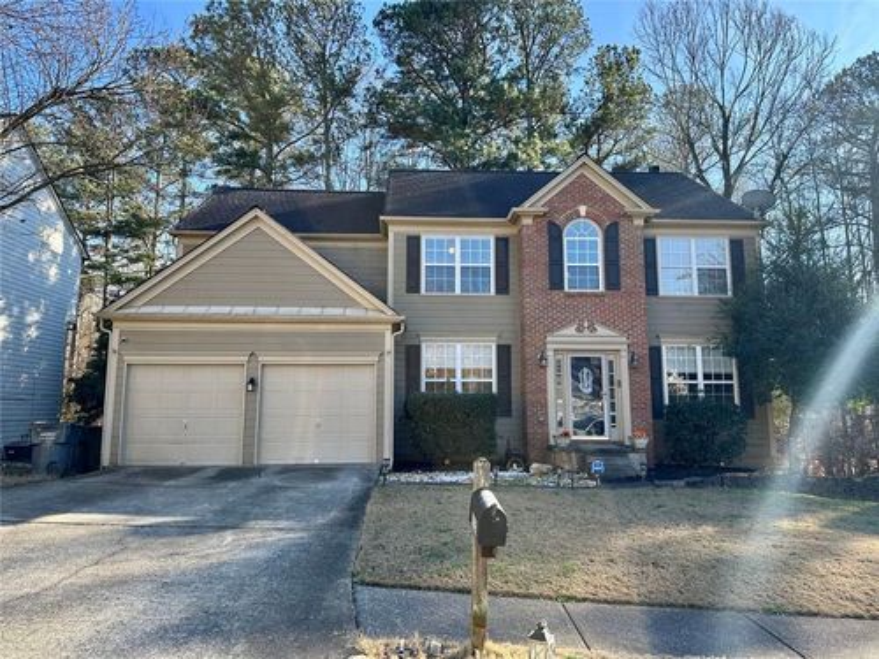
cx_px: 440
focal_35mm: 24
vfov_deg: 56.8
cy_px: 330
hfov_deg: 71.6
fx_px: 609
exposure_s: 1/797
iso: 80
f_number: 1.78
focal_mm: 6.86
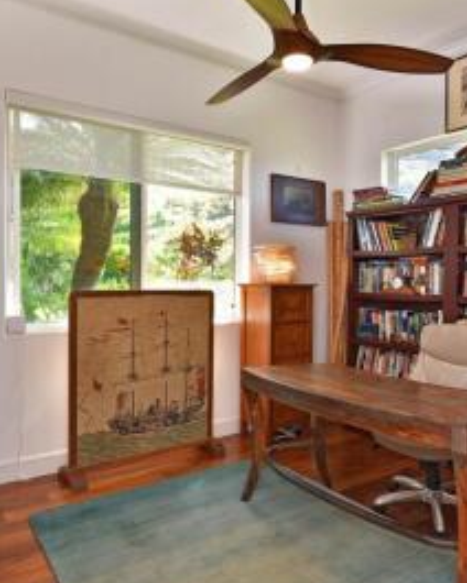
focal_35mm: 27
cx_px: 236
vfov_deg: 64.1
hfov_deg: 53.2
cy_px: 289
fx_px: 466
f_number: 16
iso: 2800
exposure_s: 1/60
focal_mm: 16
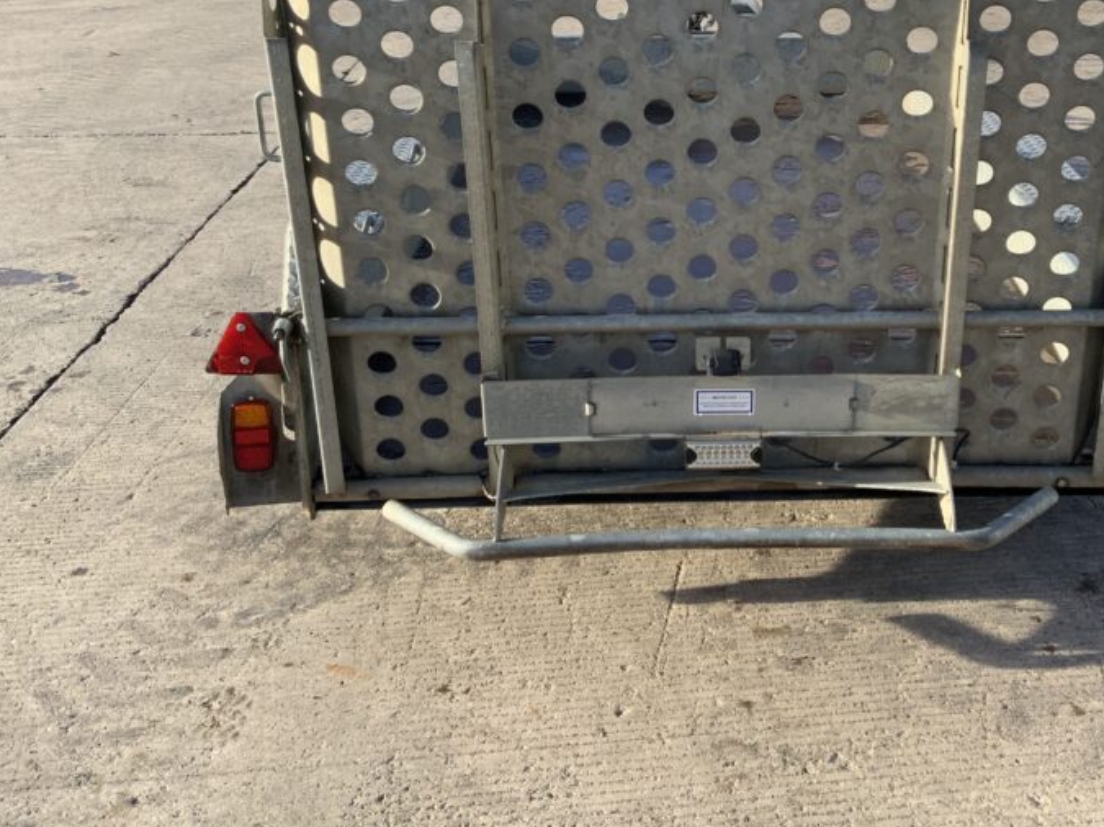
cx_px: 747
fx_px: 1403
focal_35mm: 44
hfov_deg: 42.3
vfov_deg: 32.4
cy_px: 234
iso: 16
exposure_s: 1/627
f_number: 1.8
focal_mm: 3
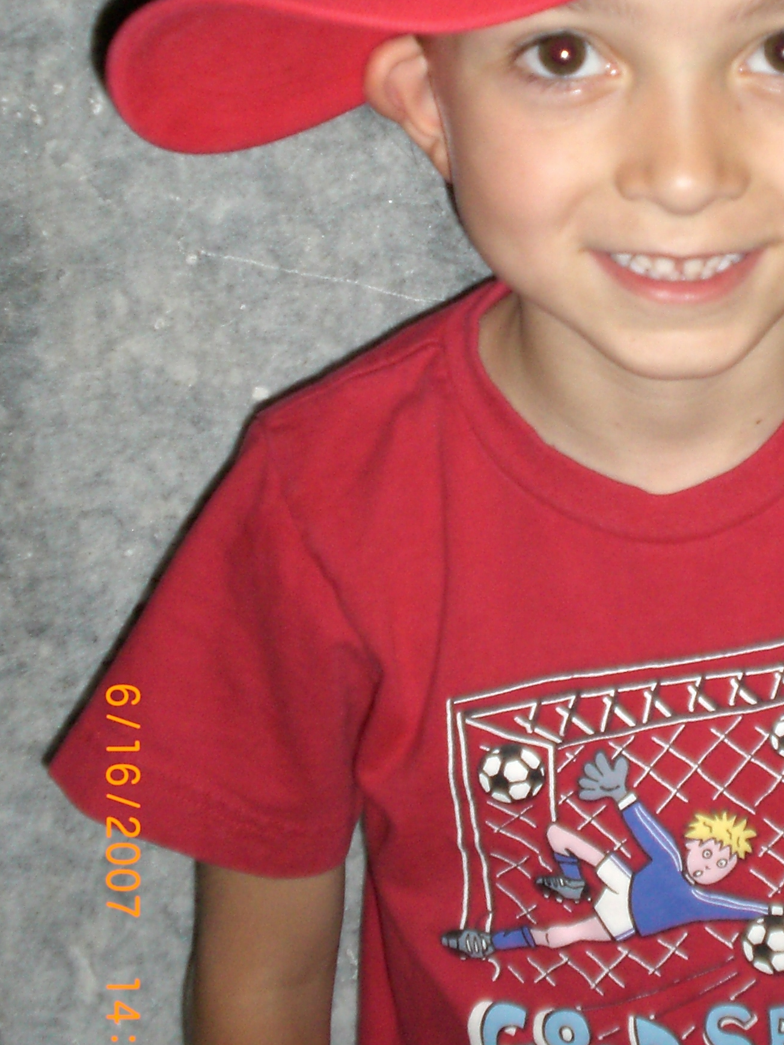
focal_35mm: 102
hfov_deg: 14.4
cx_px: 629
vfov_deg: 19.2
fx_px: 3081
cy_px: 360
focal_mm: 10.4
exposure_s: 1/60
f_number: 4
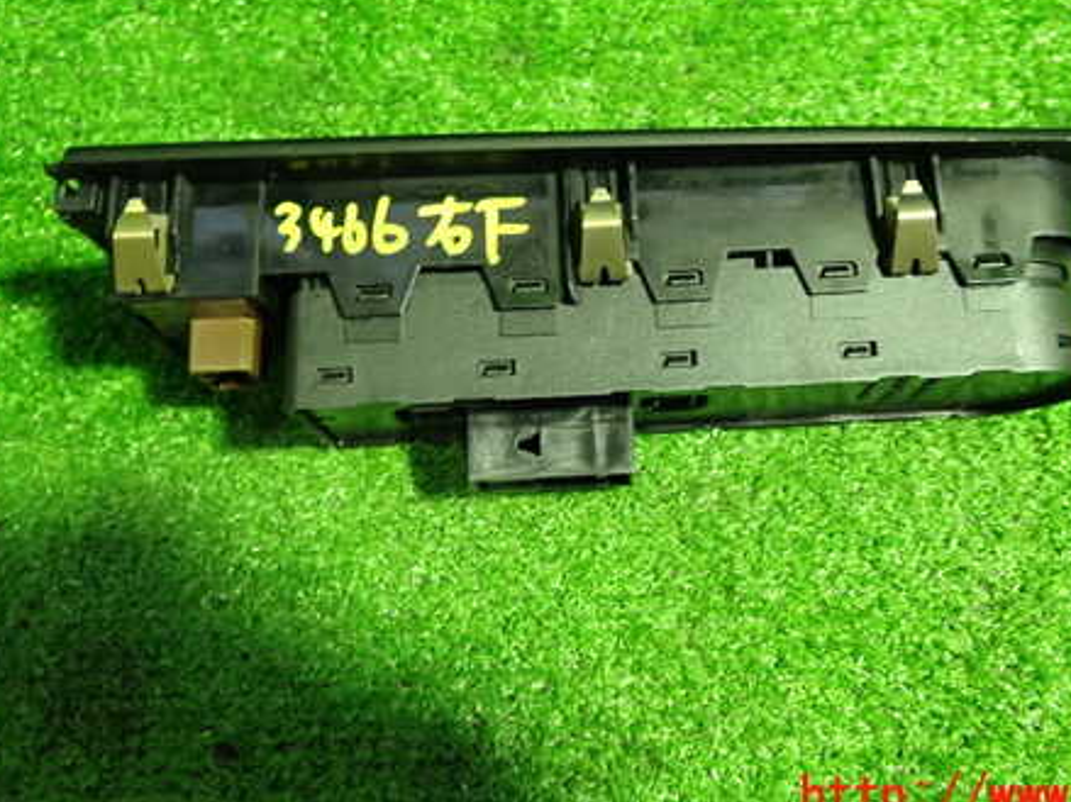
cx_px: 620
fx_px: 1268
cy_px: 280
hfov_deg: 45.6
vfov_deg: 34.9
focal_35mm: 41
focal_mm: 5.4
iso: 500
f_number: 2.3
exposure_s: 1/30
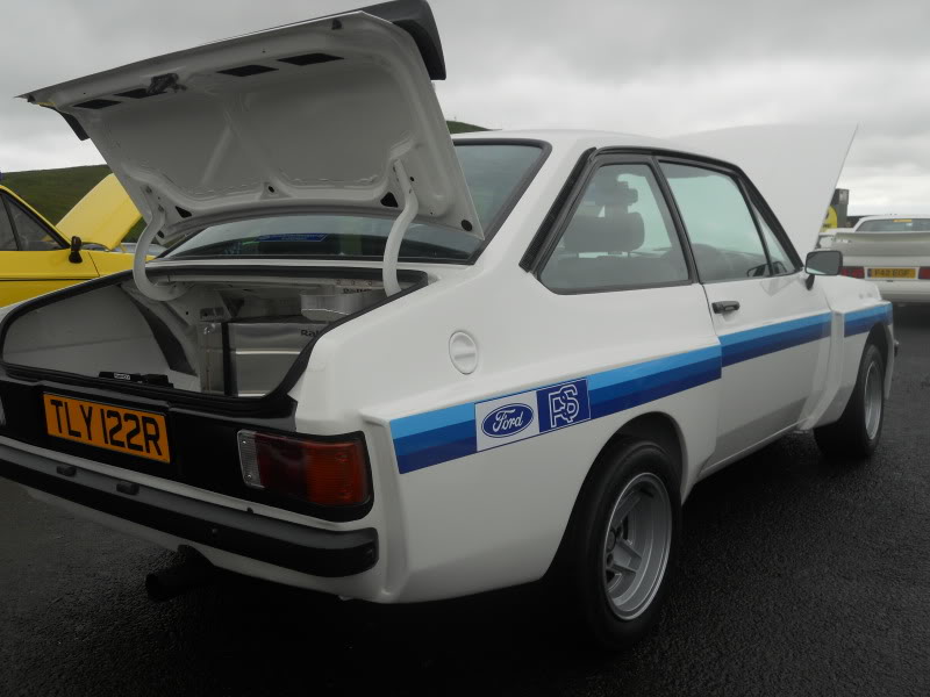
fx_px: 860
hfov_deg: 56.8
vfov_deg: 44.2
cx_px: 465
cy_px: 348
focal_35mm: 32
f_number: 2.8
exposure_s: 1/400
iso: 80
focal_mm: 5.7
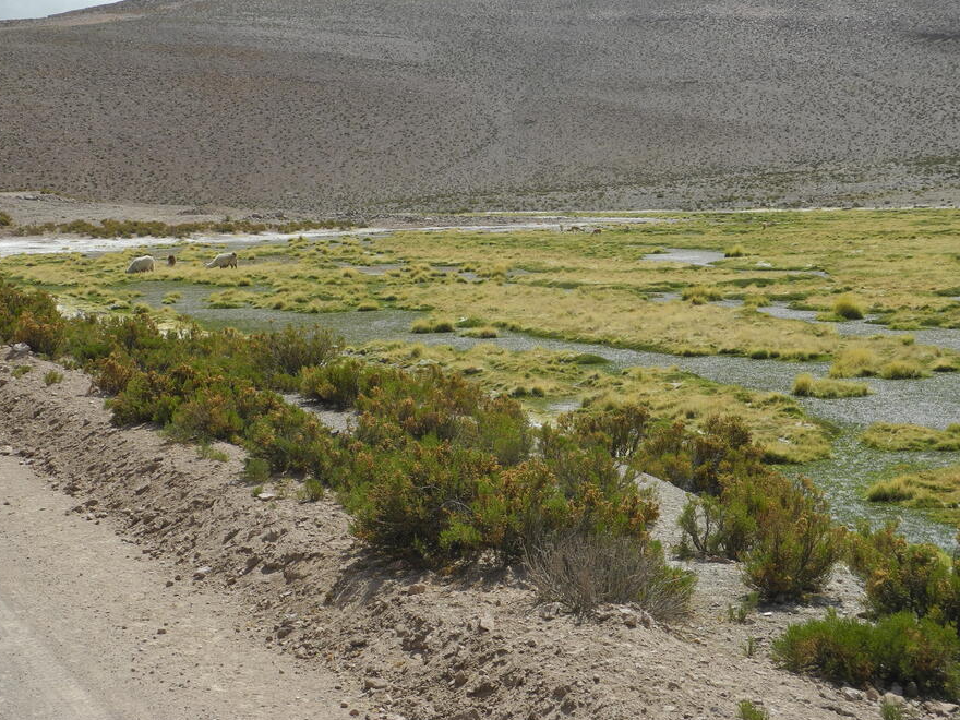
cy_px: 304
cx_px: 455
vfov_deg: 22.9
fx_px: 1775
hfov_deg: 30.3
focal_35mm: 64
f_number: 4
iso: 100
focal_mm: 11.8
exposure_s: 1/1000
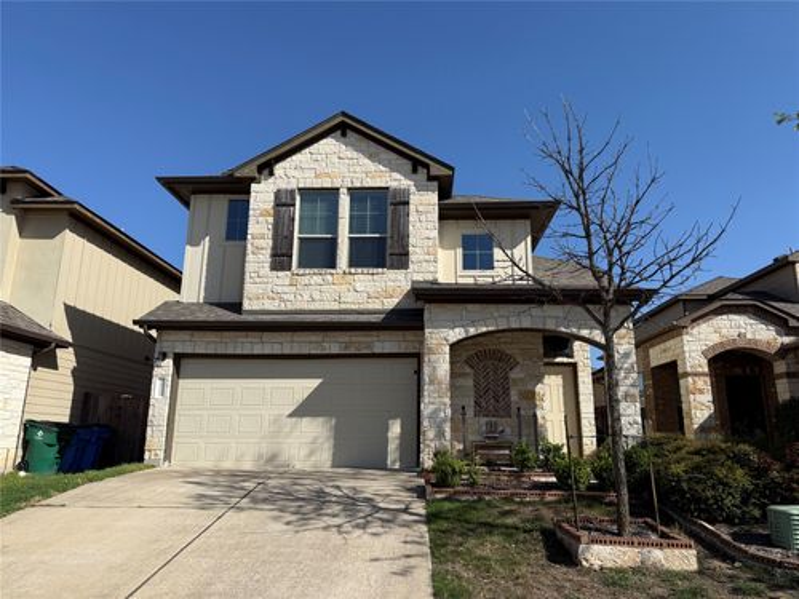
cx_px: 400
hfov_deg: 71.6
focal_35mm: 24
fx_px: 554
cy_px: 300
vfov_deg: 56.8
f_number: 1.78
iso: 80
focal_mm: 6.76
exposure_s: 1/6173
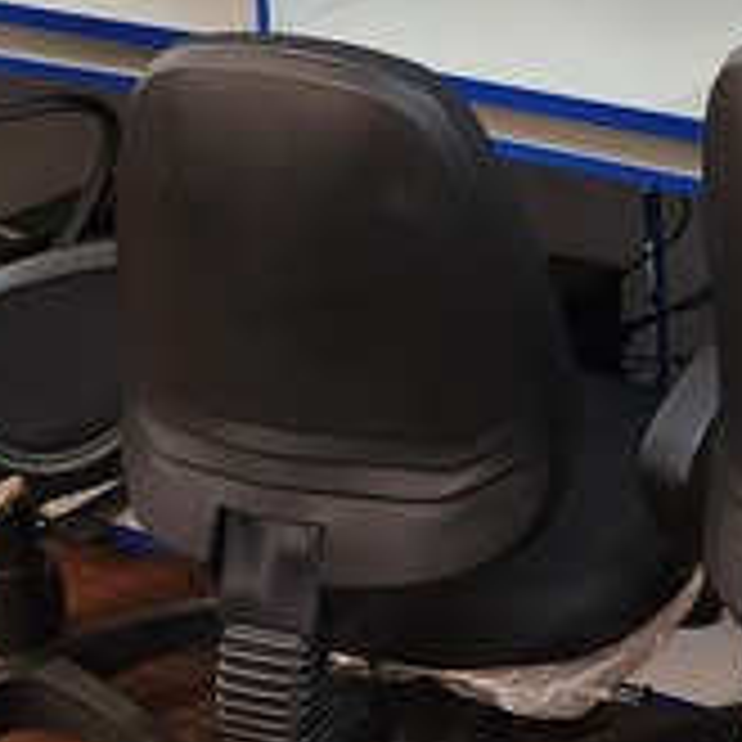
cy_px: -414
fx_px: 2668
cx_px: 1153
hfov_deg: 14.6
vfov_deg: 14.6
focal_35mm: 110
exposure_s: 1/100
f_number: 1.8
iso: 250
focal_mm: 5.4
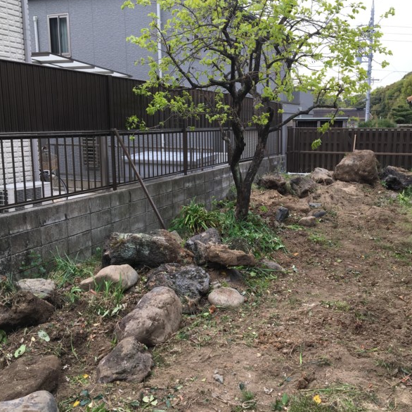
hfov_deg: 47.0
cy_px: 203
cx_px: 243
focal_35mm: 35
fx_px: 471
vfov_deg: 47.2
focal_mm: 4.15
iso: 25
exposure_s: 1/416
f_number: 2.2
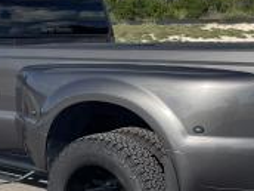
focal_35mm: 76
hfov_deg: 25.5
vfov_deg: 19.4
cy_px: 92
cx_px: 89
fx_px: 558
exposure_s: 1/3731
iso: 32
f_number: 1.6
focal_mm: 4.2
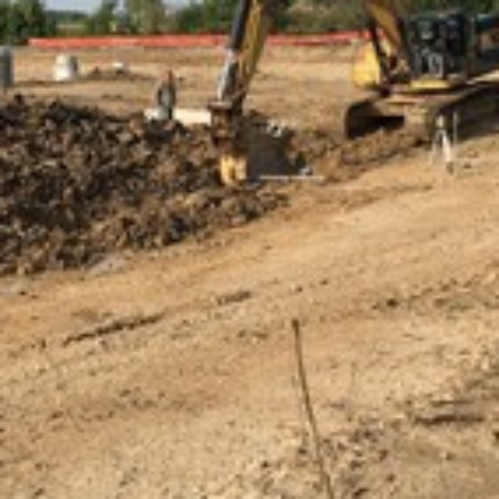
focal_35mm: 72
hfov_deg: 24.0
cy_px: 95
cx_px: 267
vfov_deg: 23.6
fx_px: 1174
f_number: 2.2
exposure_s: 1/1099
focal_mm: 4.15
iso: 25
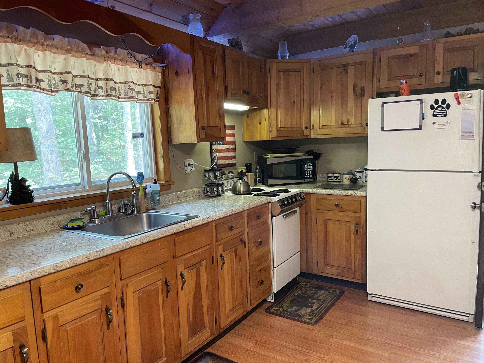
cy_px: 182
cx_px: 242
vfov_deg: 53.1
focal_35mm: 26
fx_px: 364
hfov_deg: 67.3
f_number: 1.6
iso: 200
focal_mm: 4.2
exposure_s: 1/60
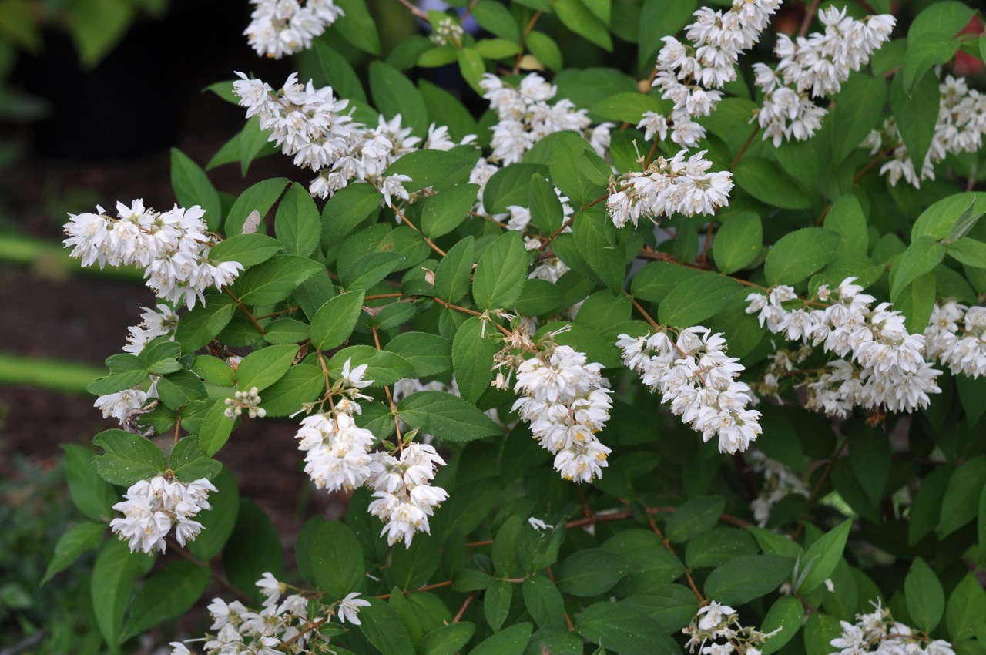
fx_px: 3529
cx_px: 493
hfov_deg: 15.9
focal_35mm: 129
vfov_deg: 10.6
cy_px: 328
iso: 200
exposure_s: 1/200
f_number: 7.1
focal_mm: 86
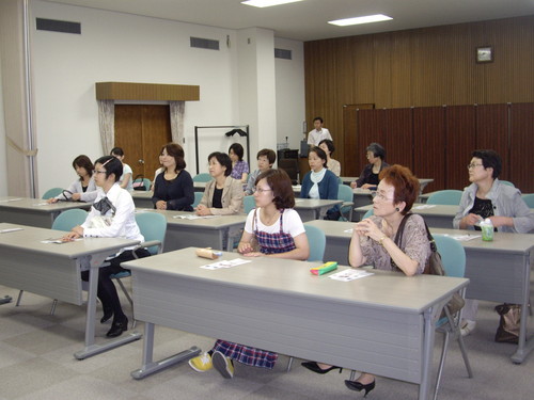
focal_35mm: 38
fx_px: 586
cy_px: 200
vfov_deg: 37.7
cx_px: 267
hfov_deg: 49.0
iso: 200
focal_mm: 7.9
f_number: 2.8
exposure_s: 1/40
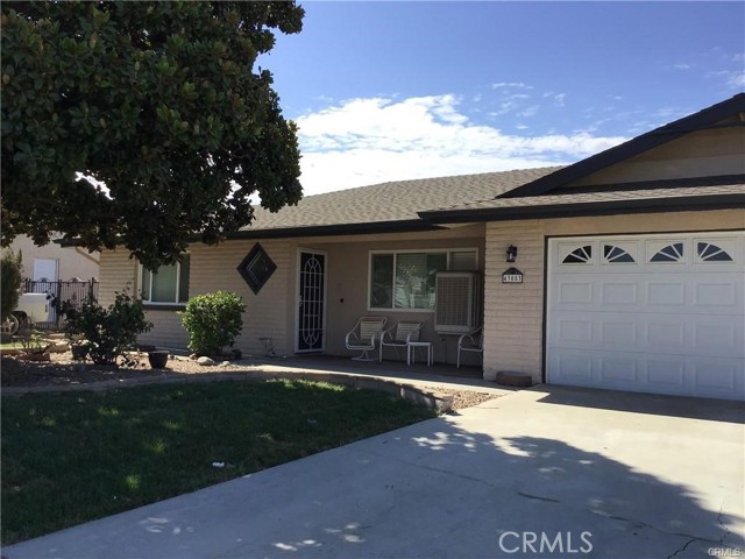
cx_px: 372
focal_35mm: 31
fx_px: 667
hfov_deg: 58.4
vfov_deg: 45.4
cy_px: 280
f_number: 2.4
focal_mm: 3.3
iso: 25
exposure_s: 1/1164
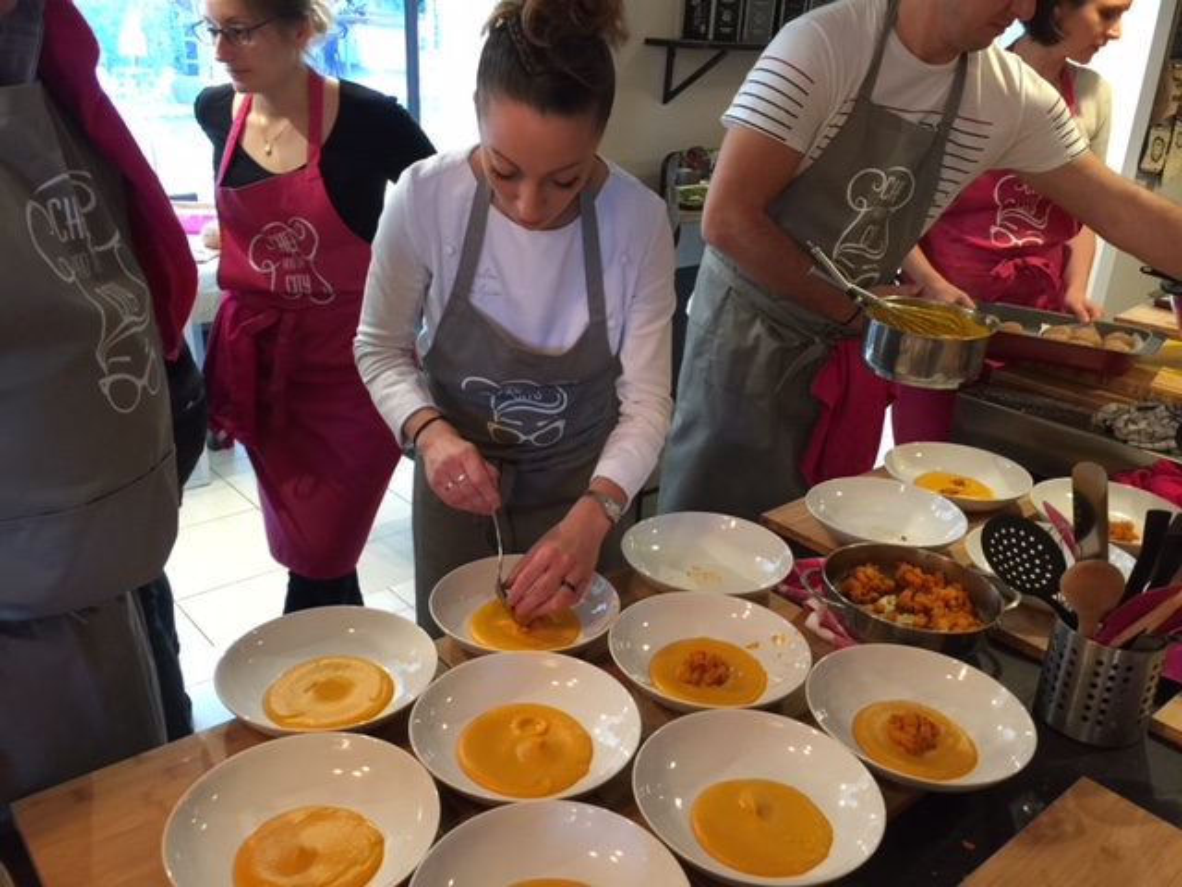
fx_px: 990
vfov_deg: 48.2
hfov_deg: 61.7
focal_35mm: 29
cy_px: 444
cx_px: 591
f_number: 2.2
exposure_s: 1/17
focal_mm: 4.15
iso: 80
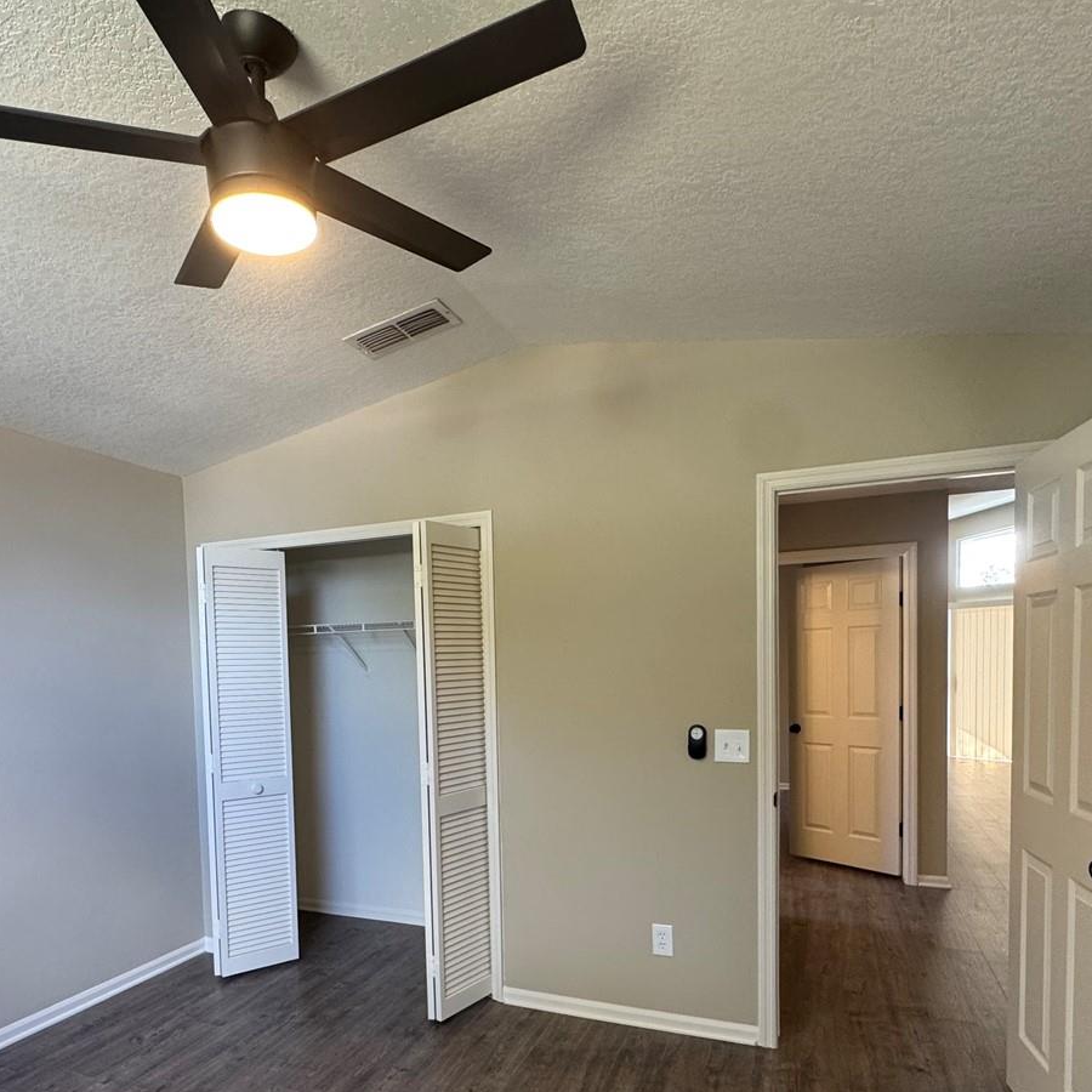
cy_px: 706
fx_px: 785
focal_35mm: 22
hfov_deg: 69.4
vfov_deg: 68.1
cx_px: 480
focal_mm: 2.22
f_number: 2.2
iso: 200
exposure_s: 1/120
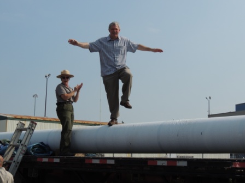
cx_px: 122
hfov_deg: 27.8
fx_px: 495
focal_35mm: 70
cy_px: 92
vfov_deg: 21.0
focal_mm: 12.4
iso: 100
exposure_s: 1/1600
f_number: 4.3
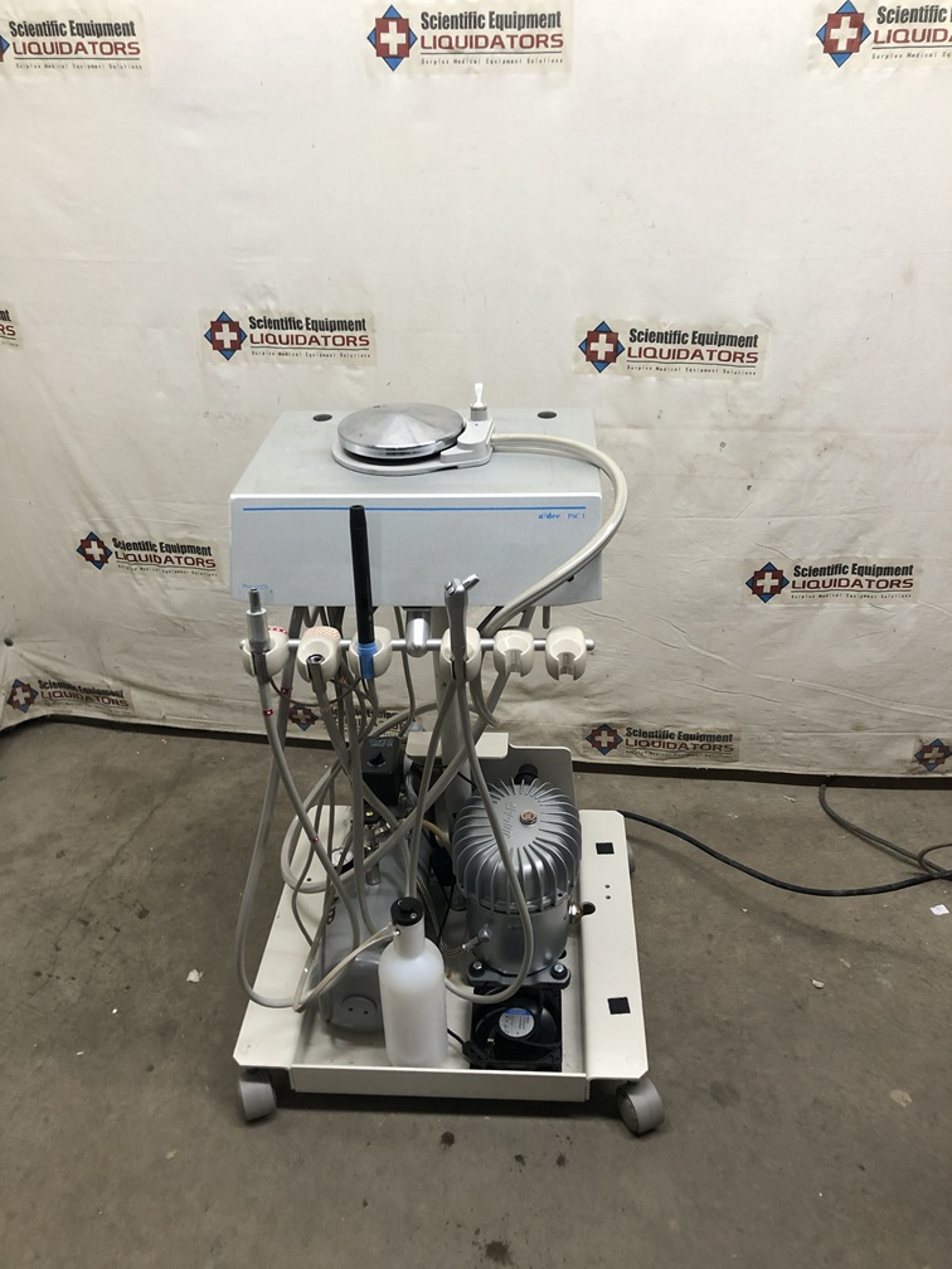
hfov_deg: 49.7
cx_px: 476
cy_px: 634
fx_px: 1027
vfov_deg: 63.4
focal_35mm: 28
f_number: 1.8
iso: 32
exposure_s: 1/30
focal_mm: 3.99
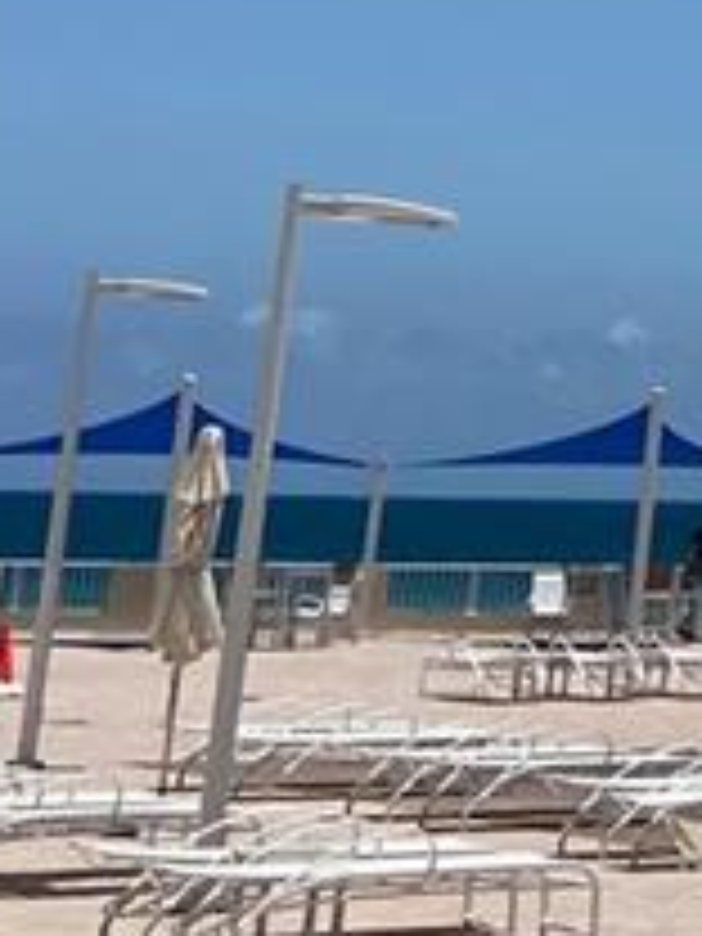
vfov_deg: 12.6
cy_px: -392
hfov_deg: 8.5
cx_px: 1980
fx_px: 4056
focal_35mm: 150
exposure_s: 1/6061
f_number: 1.8
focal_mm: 4.25
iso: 32
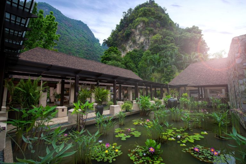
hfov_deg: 96.7
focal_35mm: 16
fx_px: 109
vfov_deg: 73.7
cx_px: 123
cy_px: 82
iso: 100
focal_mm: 16
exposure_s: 1/250
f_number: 8
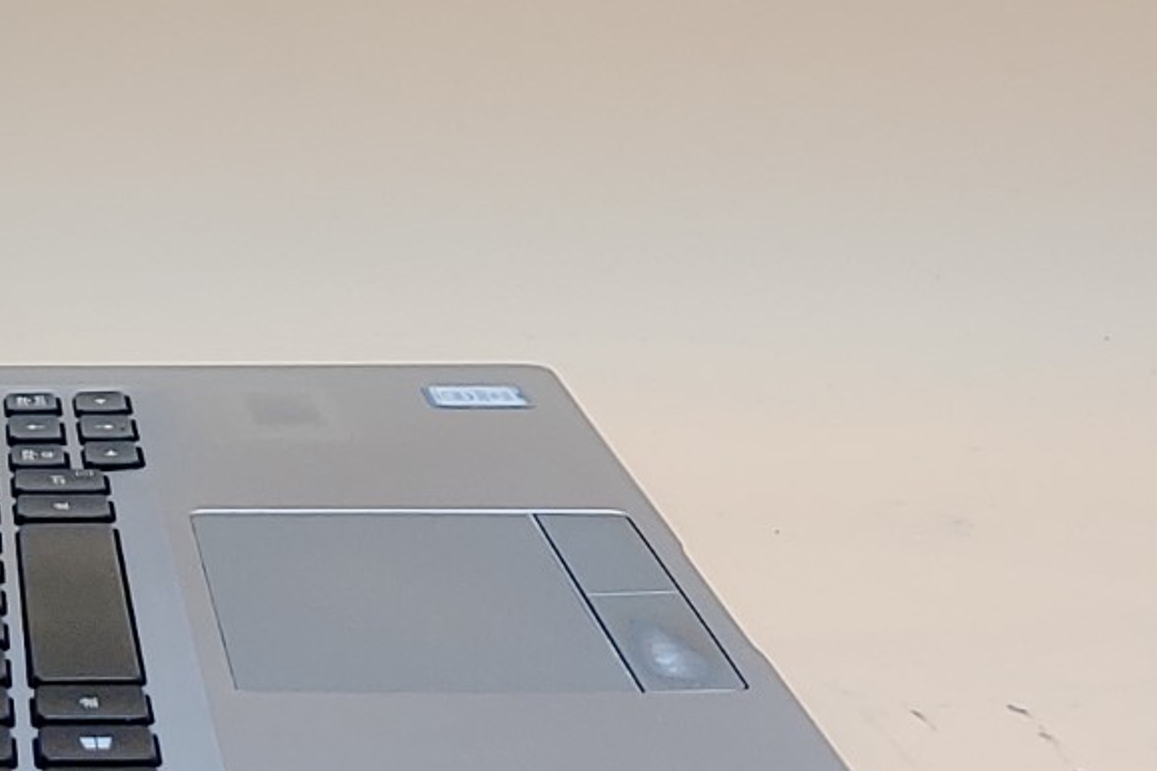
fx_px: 3824
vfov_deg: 11.4
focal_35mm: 119
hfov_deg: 16.7
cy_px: 68
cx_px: -116
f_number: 1.8
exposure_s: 1/60
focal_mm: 4.36
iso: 50
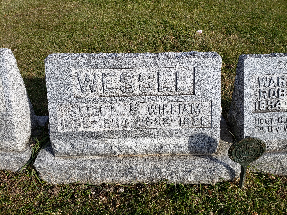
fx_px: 216
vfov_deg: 53.1
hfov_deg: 67.3
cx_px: 144
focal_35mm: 26
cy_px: 108
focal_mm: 4.3
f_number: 2.4
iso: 50
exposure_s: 1/1013
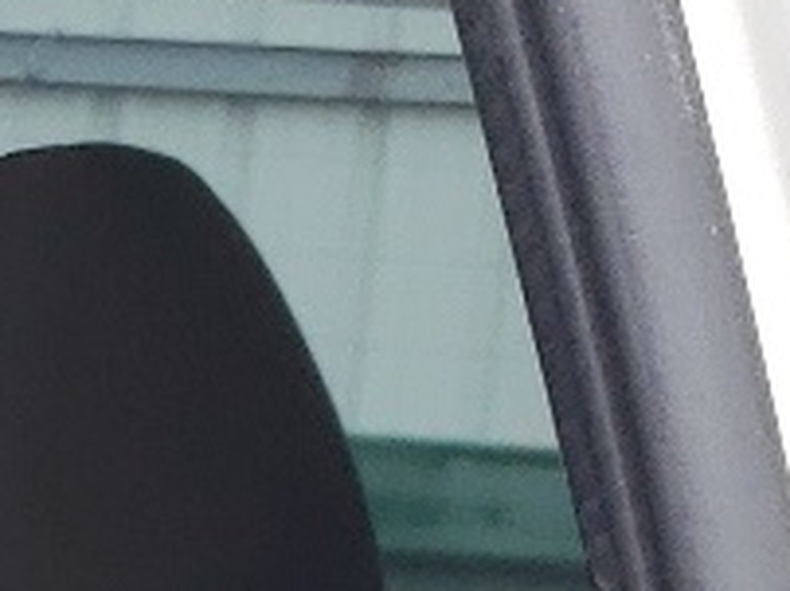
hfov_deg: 8.5
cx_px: -1310
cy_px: 1859
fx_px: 4696
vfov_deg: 6.5
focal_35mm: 206
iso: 50
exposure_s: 1/312
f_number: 1.5
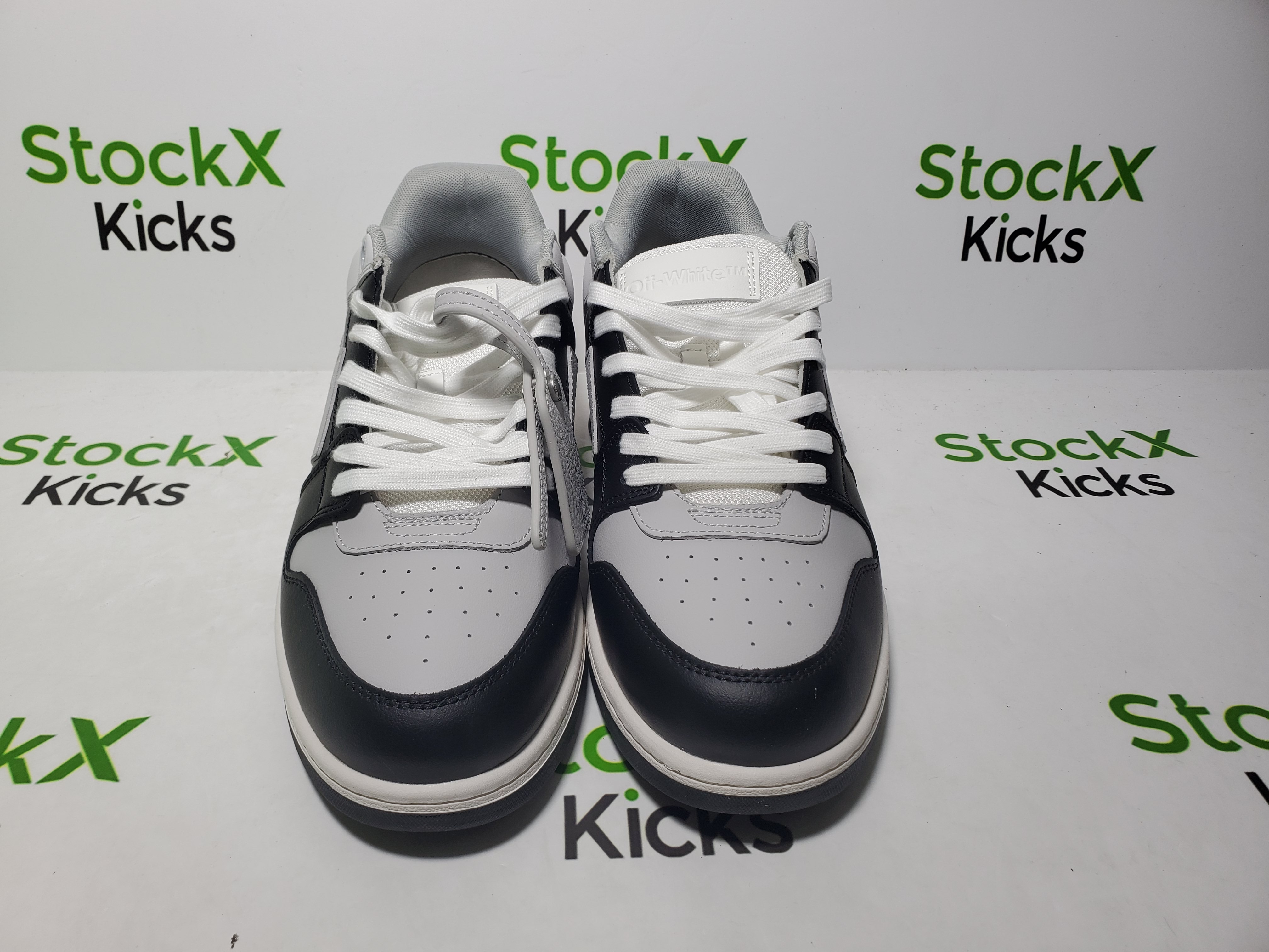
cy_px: 476
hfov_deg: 67.3
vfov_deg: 53.1
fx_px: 953
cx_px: 634
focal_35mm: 26
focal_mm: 4.3
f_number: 2.4
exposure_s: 1/276
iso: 50
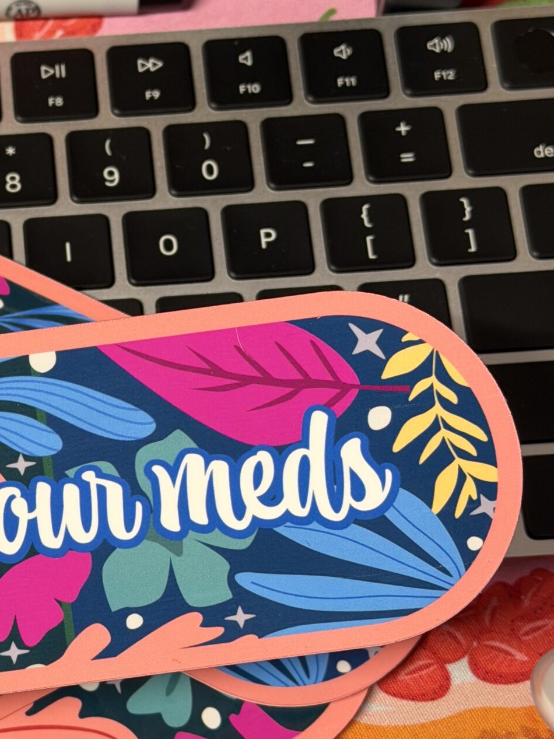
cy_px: 460
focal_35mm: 97
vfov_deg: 20.2
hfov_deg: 15.0
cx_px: 15
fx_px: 2070
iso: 160
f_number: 1.78
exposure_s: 1/60
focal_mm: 6.76
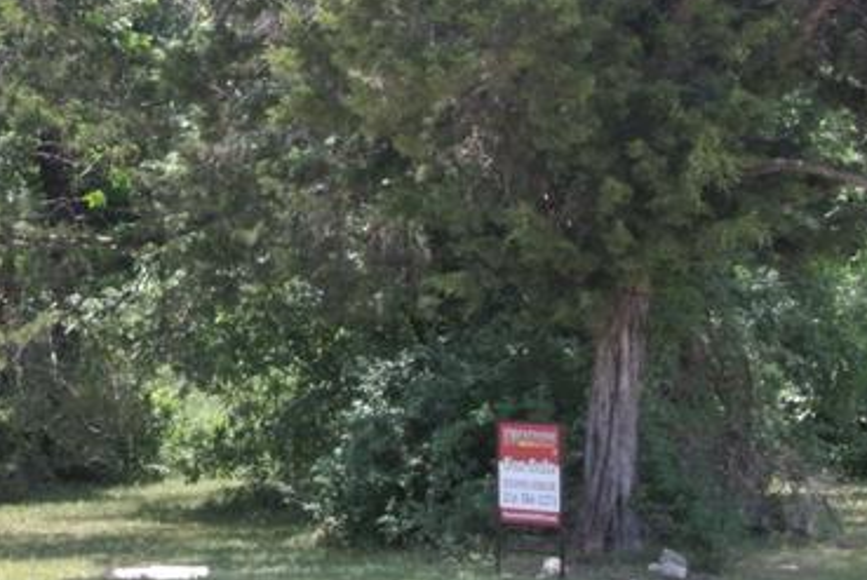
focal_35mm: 111
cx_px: 291
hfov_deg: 18.4
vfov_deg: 12.4
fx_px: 2676
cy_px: 339
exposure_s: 1/60
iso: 400
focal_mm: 15.1
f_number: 4.2
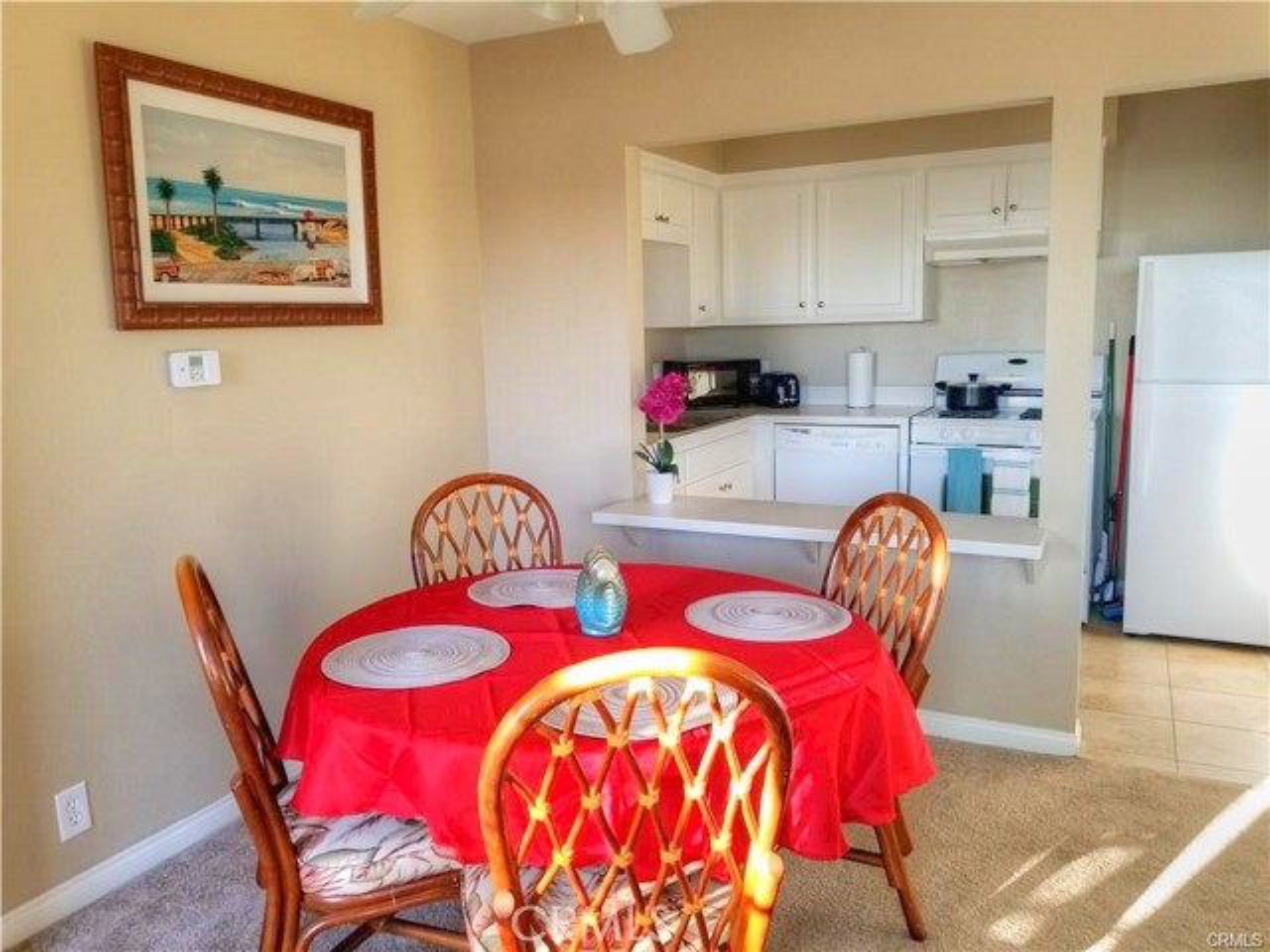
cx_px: 635
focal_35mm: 26
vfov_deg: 53.1
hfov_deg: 67.3
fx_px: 954
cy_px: 476
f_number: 1.7
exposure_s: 1/61
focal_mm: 4.2
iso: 50
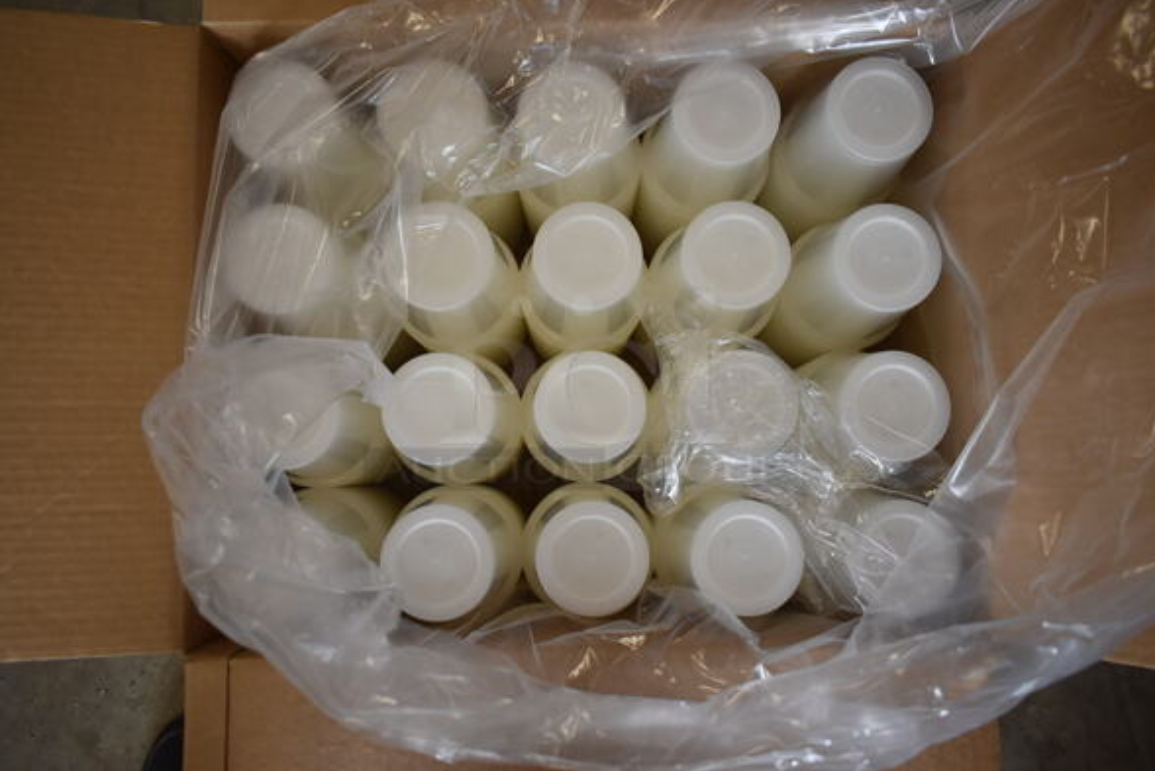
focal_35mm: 28
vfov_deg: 46.4
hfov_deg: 65.5
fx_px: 898
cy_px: 386
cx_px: 582
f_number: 3.5
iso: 500
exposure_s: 1/125
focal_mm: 18
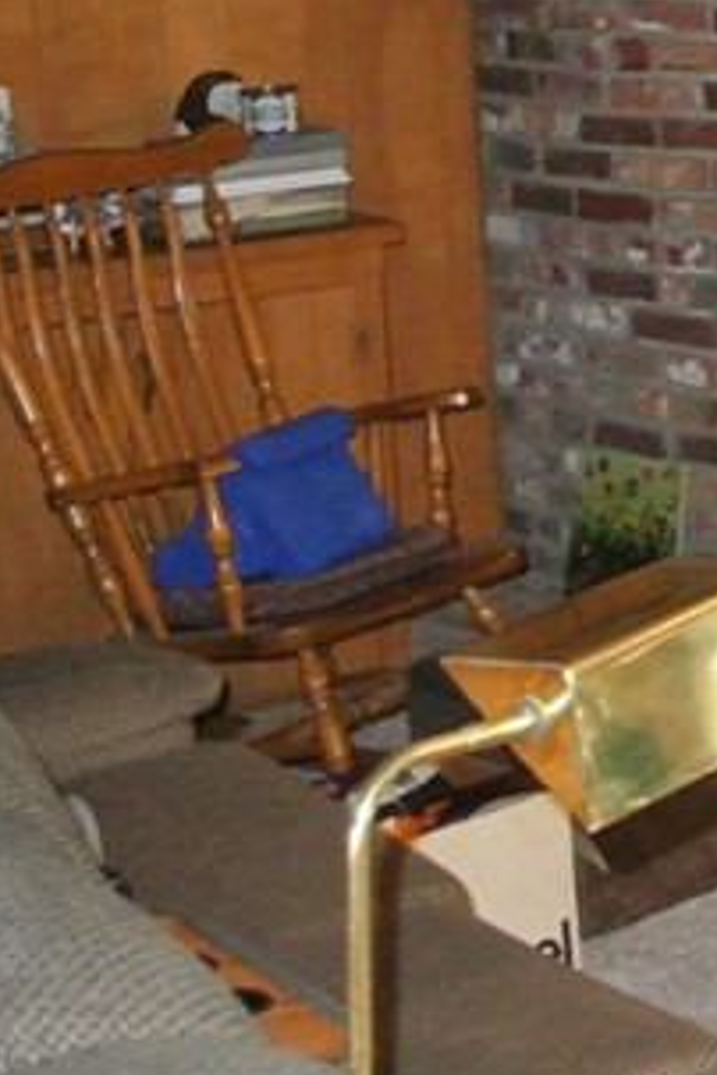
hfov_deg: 11.7
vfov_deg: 20.3
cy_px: 41
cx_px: 1661
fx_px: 2928
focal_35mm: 98
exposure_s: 1/60
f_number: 3.5
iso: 1250
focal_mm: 11
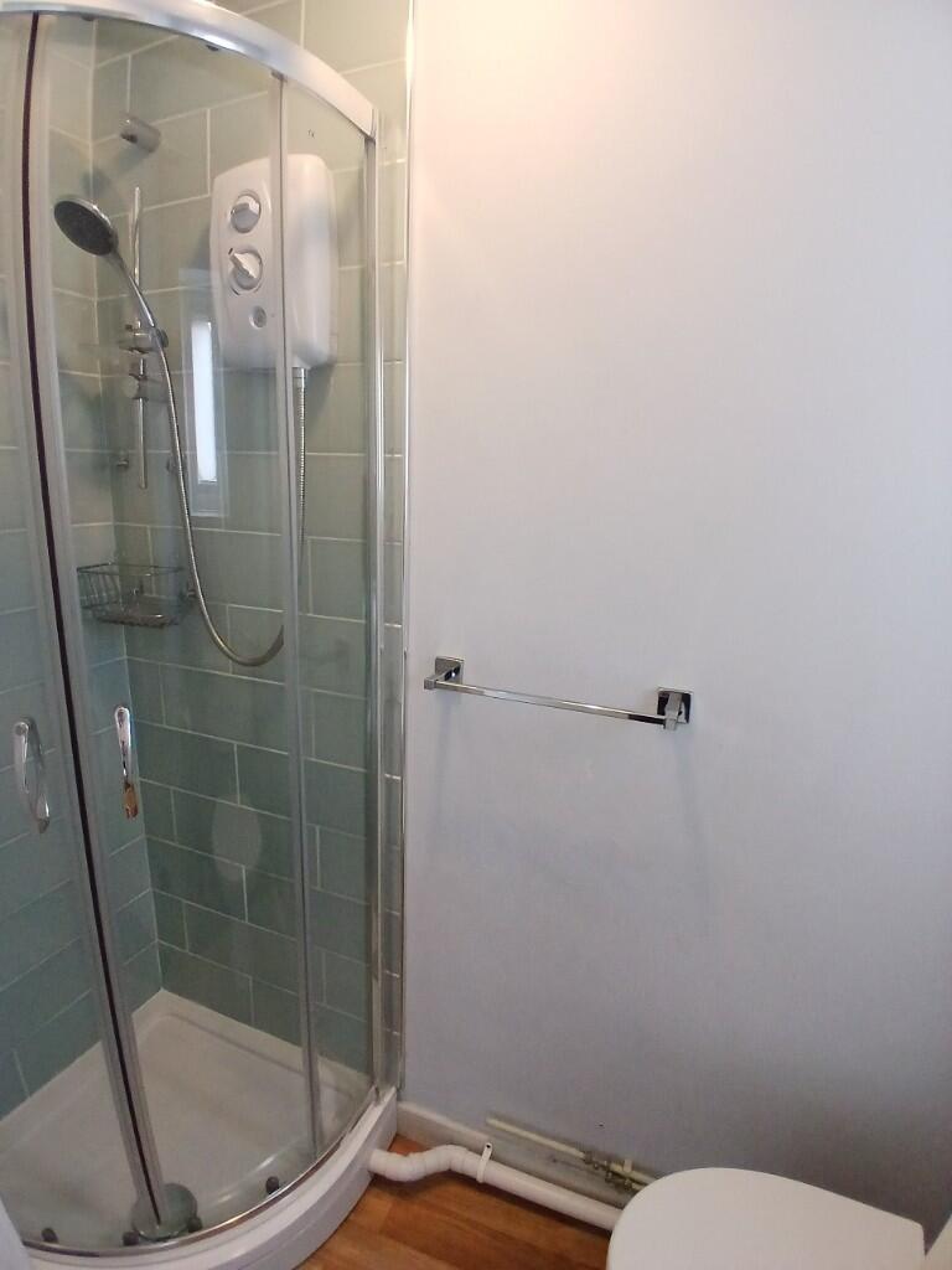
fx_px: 623
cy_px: 635
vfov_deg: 91.0
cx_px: 476
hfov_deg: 74.7
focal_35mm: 17
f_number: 2.2
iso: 160
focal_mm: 1.4
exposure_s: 1/33.3
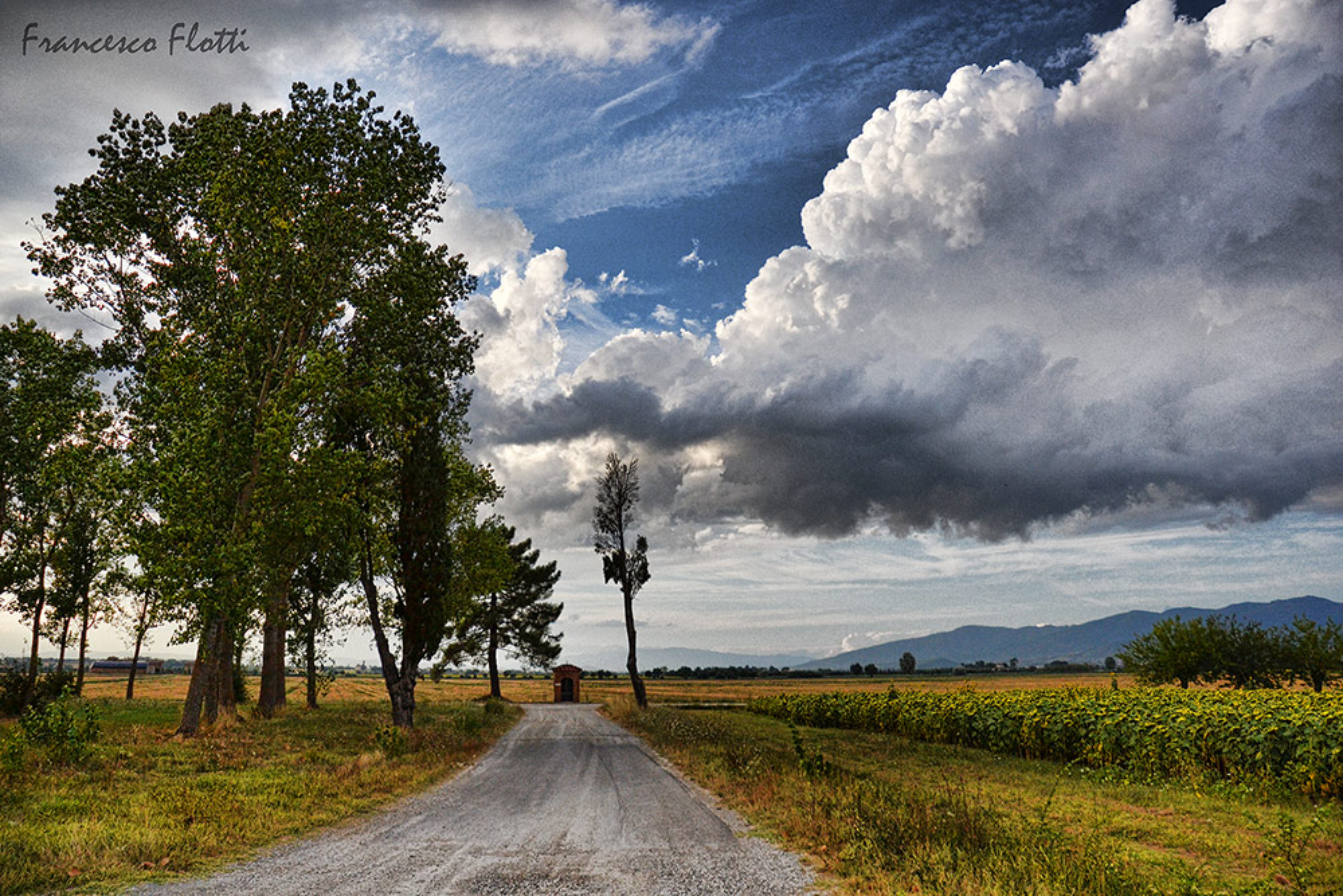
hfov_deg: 67.4
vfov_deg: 47.9
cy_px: 448
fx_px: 1007
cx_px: 672
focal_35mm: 27
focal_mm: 18
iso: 400
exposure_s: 1/2500
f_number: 4.5
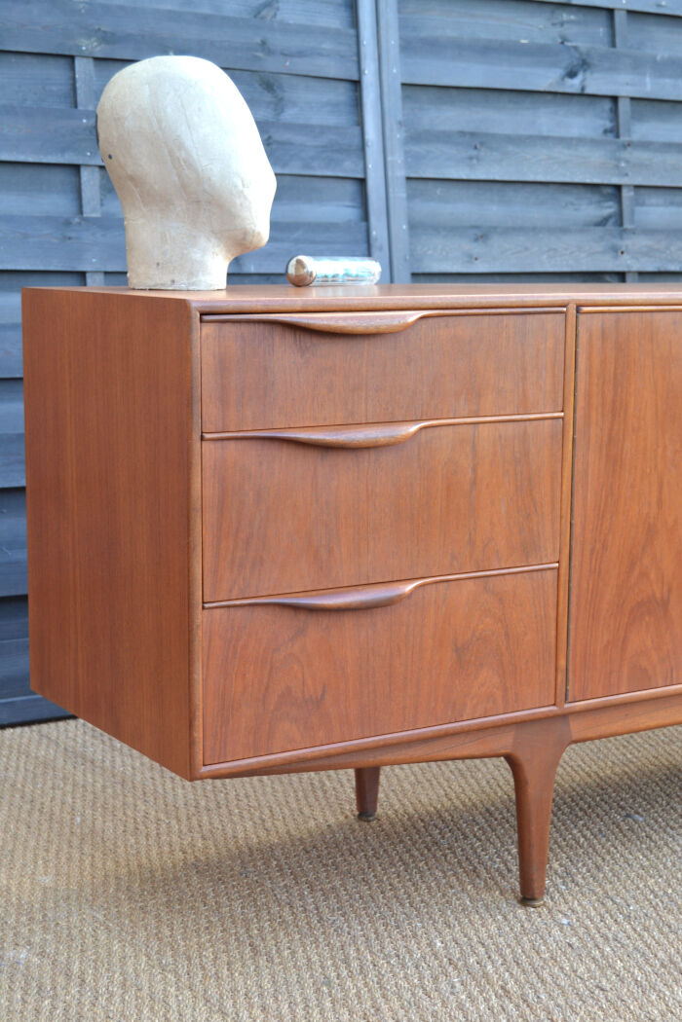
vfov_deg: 35.1
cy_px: 511
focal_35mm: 57
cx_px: 341
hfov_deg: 23.8
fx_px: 1620
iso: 400
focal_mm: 38
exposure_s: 1/125
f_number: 5.6
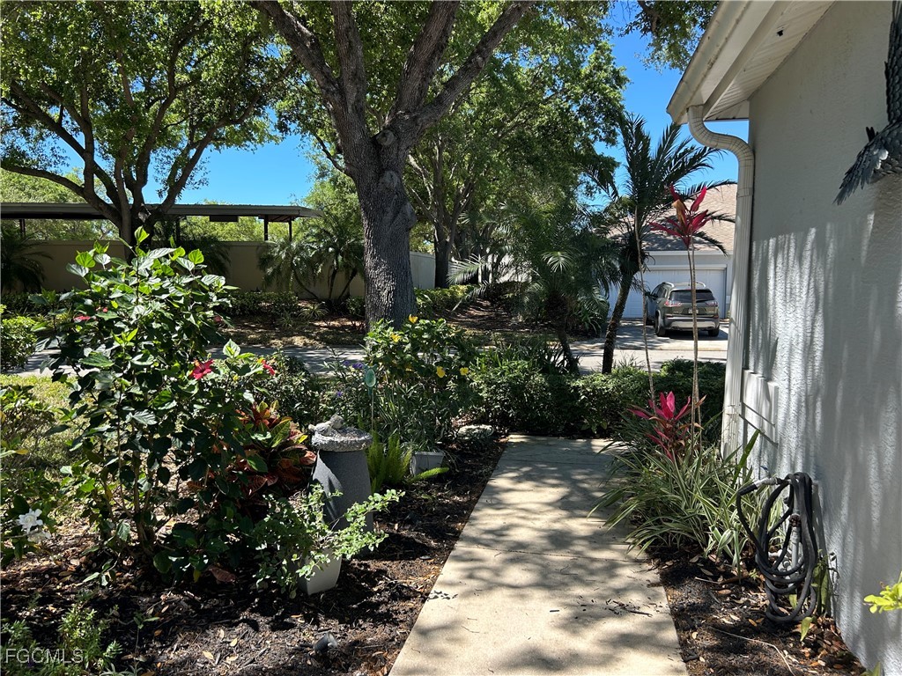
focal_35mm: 26
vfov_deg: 53.1
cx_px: 451
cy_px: 338
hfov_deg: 67.3
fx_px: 677
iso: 50
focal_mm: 5.7
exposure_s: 1/1183
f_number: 1.5
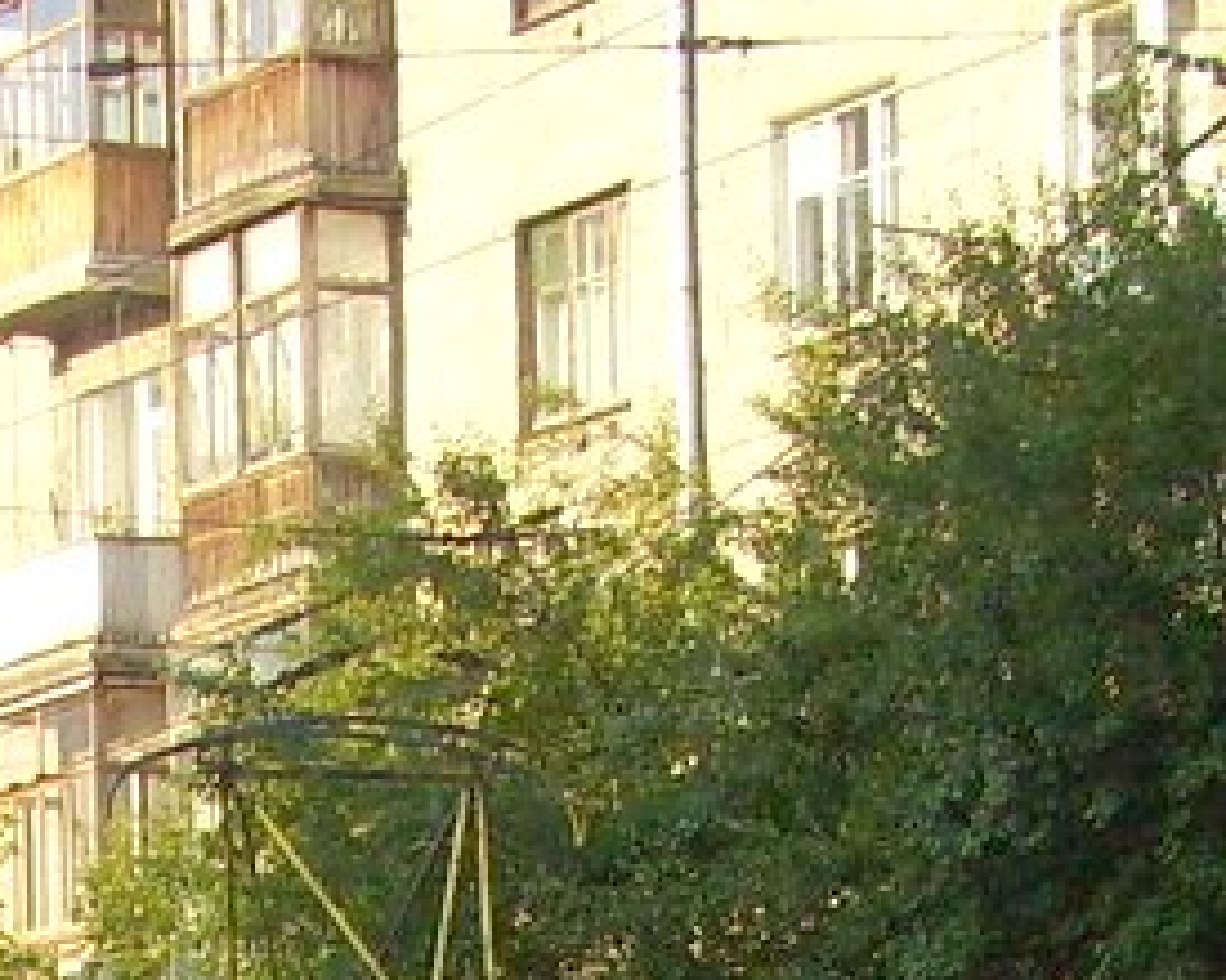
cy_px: 2293
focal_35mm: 181
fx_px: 6565
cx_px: 494
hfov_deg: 10.7
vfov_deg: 7.9
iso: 80
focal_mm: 5.7
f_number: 2.9
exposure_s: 1/320
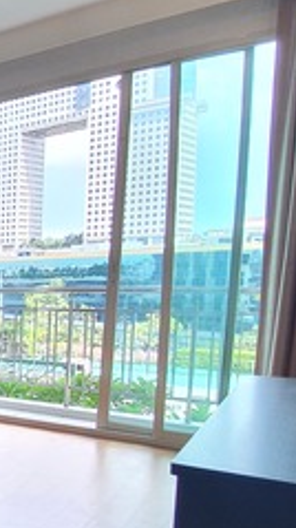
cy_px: 329
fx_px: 532
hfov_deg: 16.9
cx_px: -360
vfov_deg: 52.3
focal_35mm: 38
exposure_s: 1/100
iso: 50
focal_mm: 1.8
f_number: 2.2
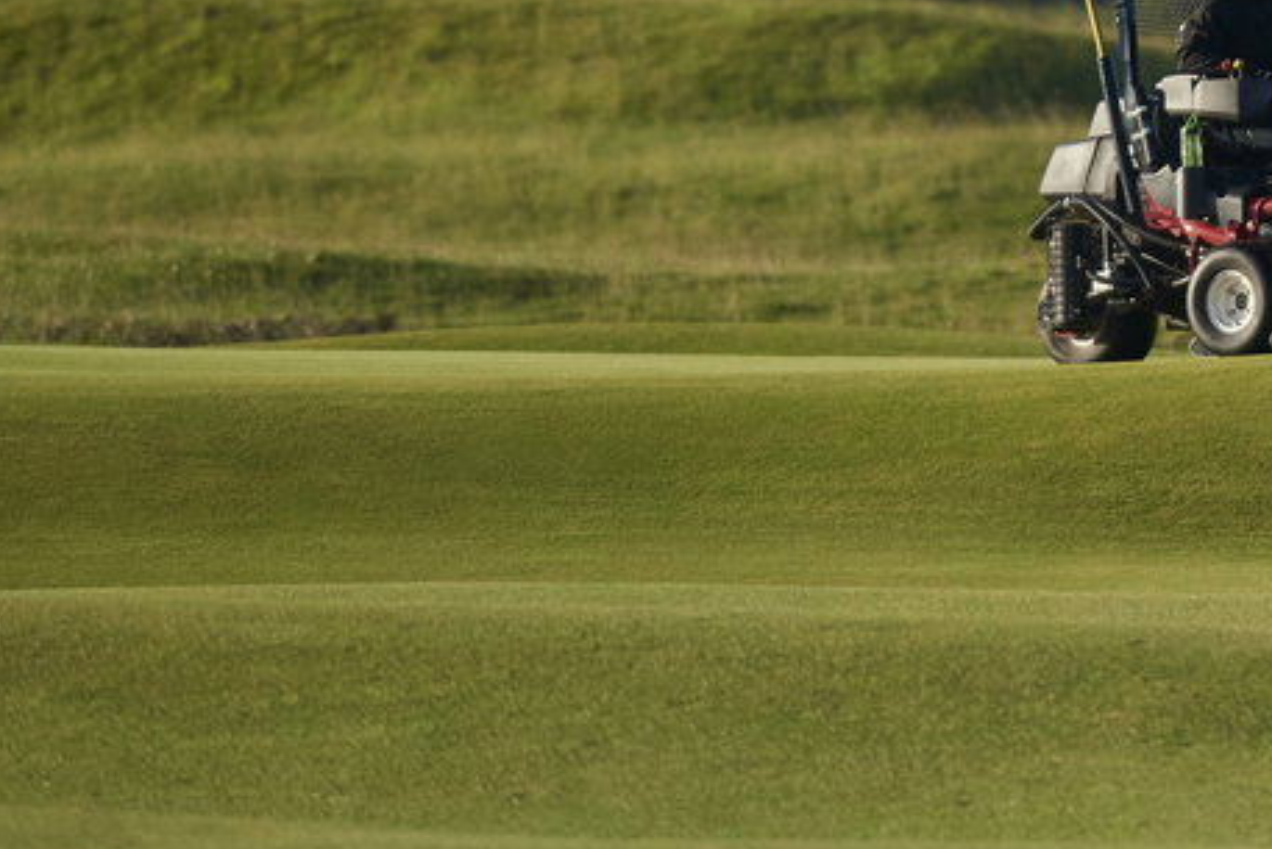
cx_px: 2079
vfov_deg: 1.3
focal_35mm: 1051
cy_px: -148
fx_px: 37145
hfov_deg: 2.0
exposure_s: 1/4000
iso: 400
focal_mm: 300
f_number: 2.8
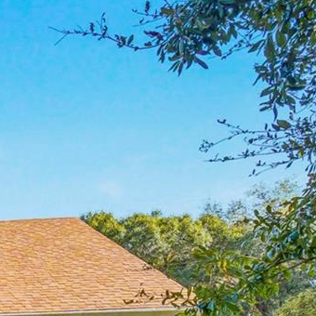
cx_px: -271
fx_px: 661
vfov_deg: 23.2
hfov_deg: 19.3
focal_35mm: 64
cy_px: 431
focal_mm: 16
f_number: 8
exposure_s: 1/60
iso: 400
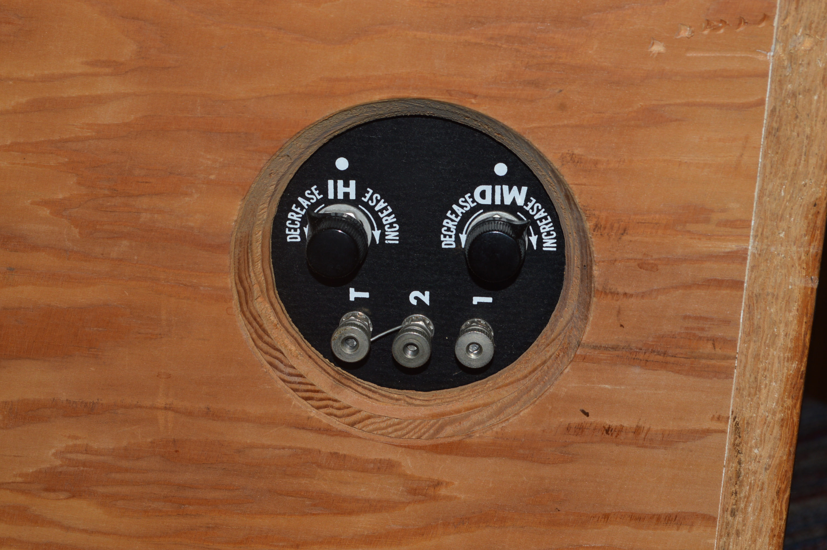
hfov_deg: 24.6
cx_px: 414
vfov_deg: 16.5
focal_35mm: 82
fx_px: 1894
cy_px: 275
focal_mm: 55
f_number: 11
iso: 100
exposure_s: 1/200
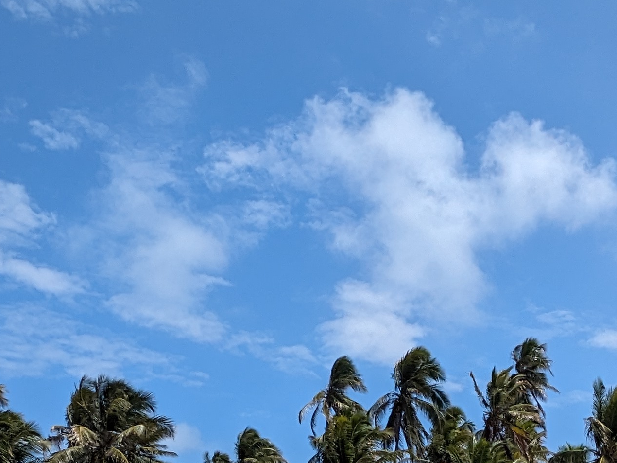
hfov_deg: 37.1
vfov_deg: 23.7
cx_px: 417
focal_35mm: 51
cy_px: 663
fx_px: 909
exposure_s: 1/3012
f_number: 2.2
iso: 45
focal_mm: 1.83
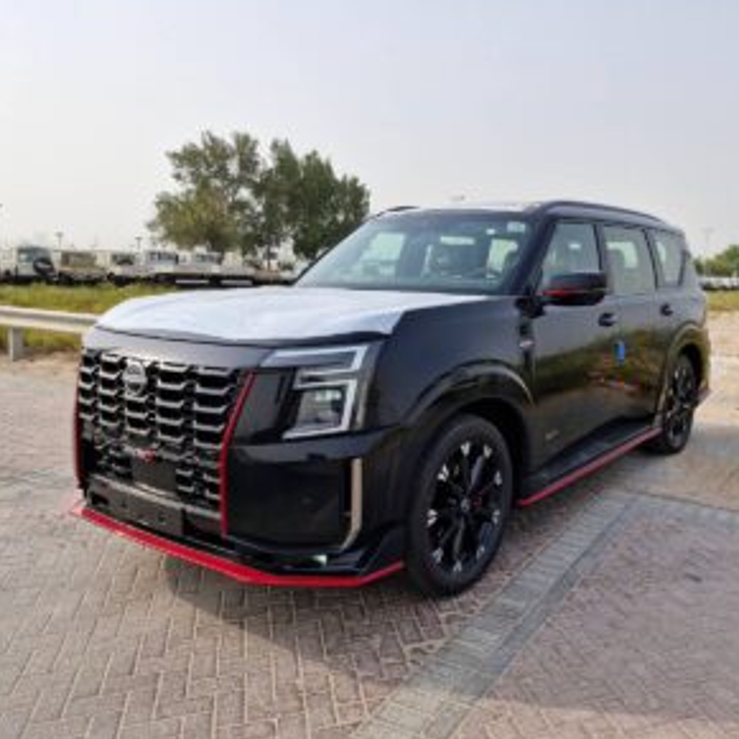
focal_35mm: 28
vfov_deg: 57.3
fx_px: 676
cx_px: 461
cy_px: 362
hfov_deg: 56.6
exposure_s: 1/1388
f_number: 1.8
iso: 50
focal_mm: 5.54
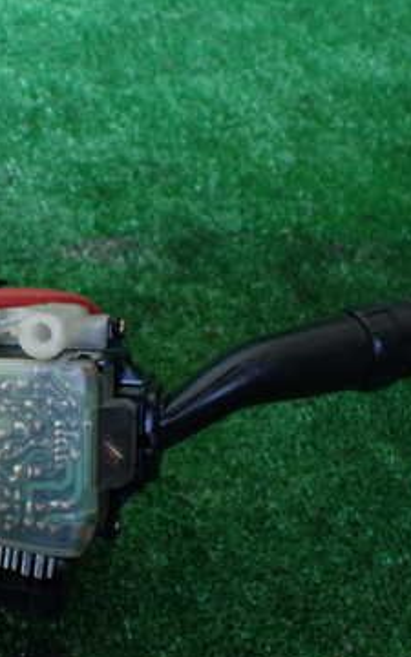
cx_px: -15
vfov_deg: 38.0
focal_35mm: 53
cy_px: 392
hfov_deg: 23.3
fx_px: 950
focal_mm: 5.4
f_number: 2.3
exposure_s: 1/100
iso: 800
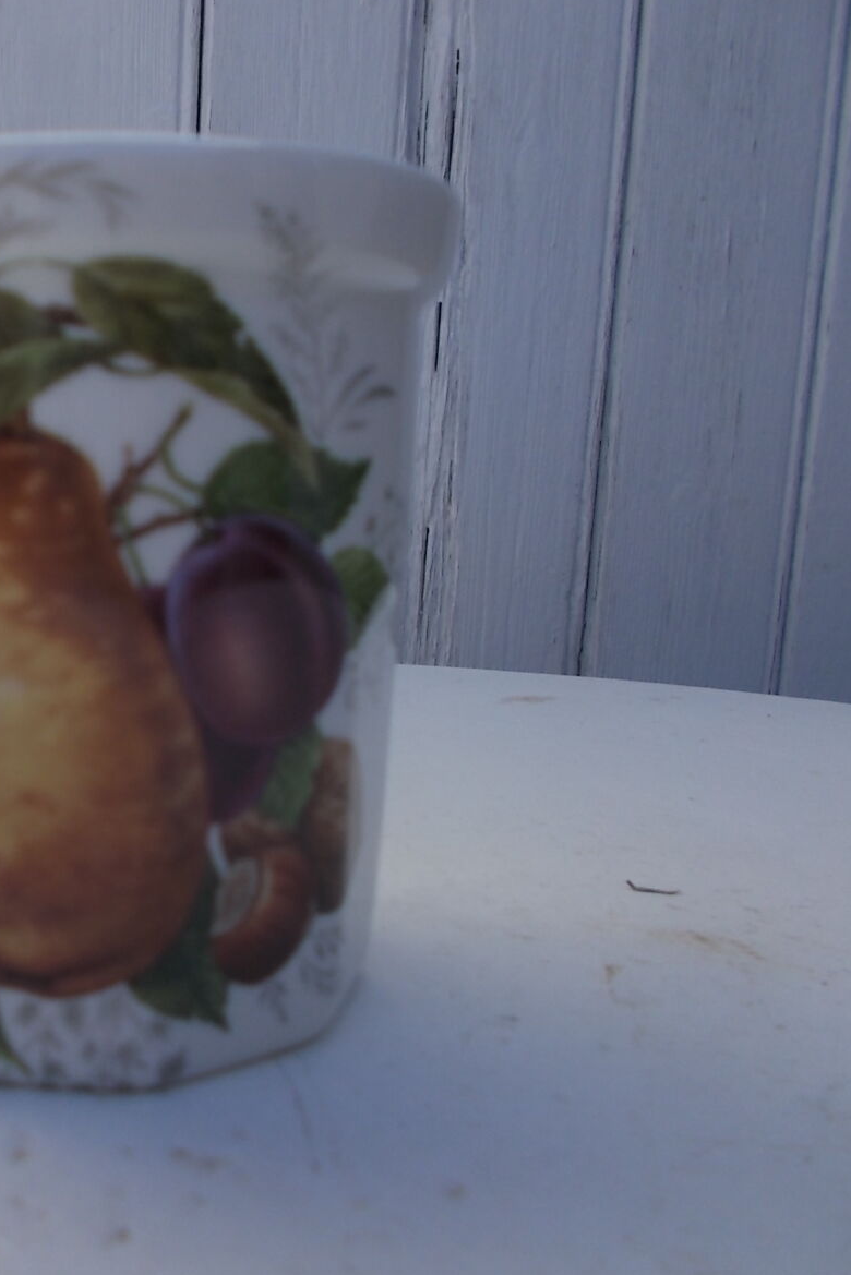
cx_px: 75
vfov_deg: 51.9
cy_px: 633
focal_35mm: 37
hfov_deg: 33.9
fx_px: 1311
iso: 80
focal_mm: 4.6
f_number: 8
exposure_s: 1/125
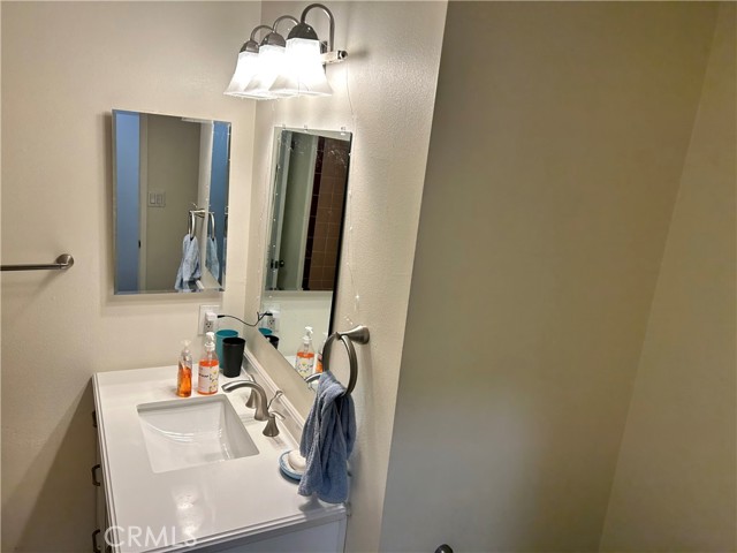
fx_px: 554
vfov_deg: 53.1
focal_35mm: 26
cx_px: 368
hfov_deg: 67.3
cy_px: 276
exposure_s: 1/120
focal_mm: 5.7
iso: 50
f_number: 1.5
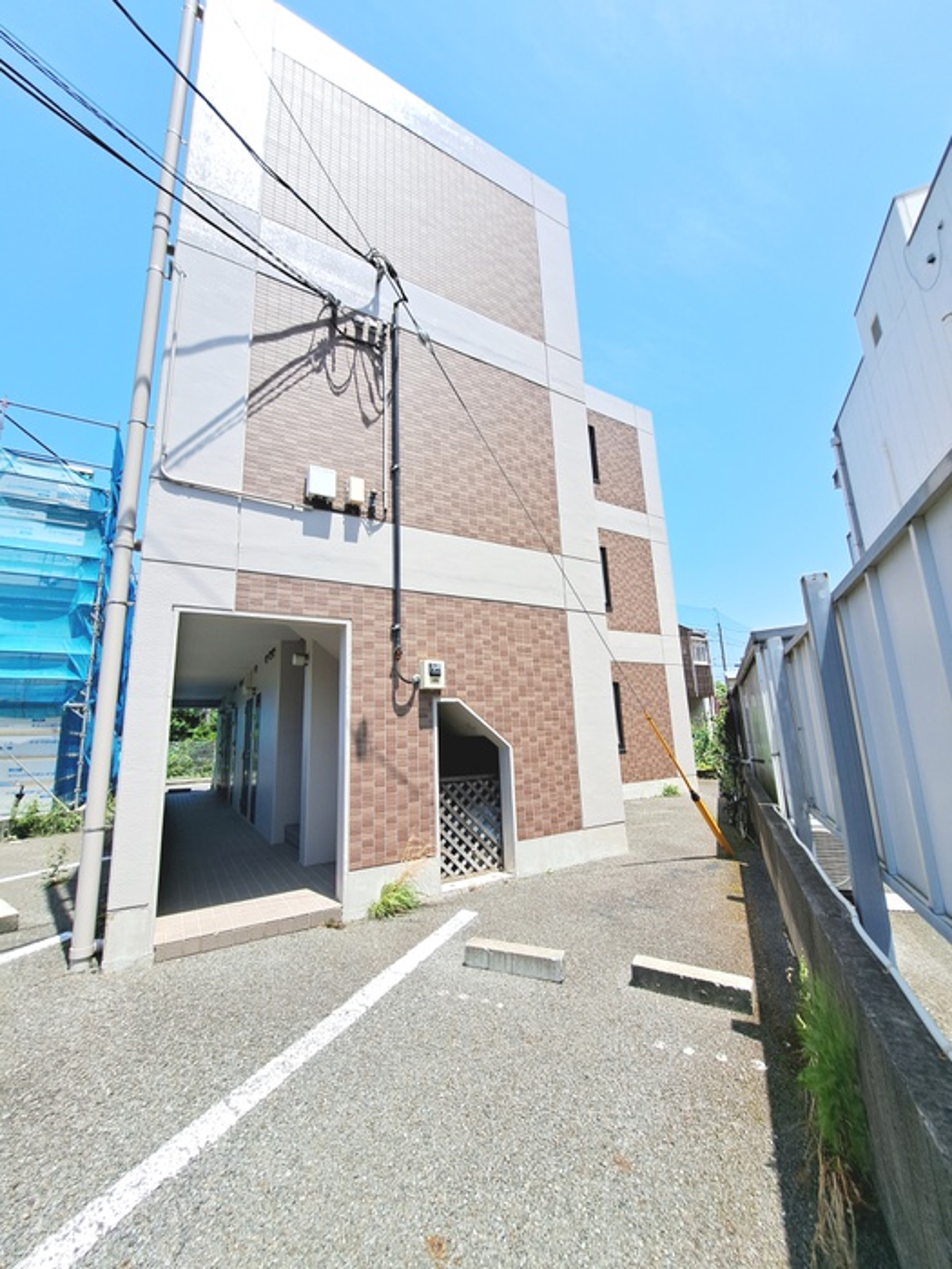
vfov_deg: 106.2
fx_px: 477
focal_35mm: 13
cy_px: 634
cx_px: 476
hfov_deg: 89.9
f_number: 2.2
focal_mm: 1.74
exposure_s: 1/1357
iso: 50
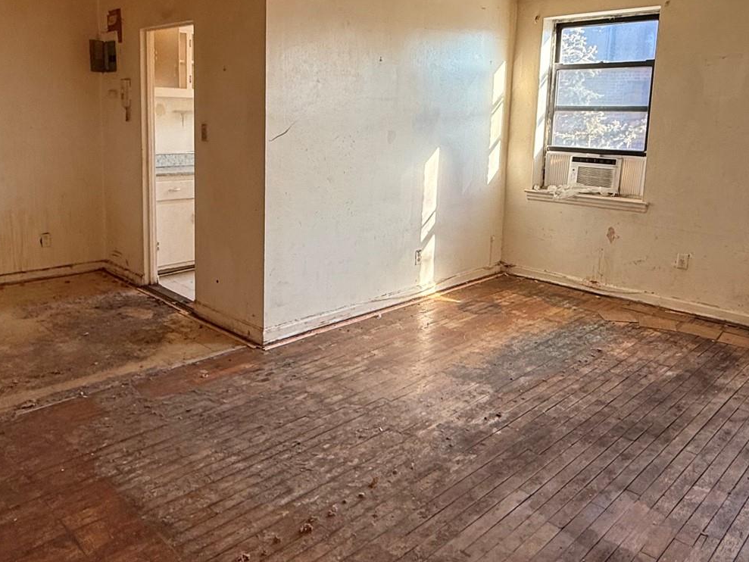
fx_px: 628
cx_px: 320
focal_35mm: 29
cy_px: 198
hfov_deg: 61.4
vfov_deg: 47.6
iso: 100
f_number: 2.2
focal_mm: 2.22
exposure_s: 1/99
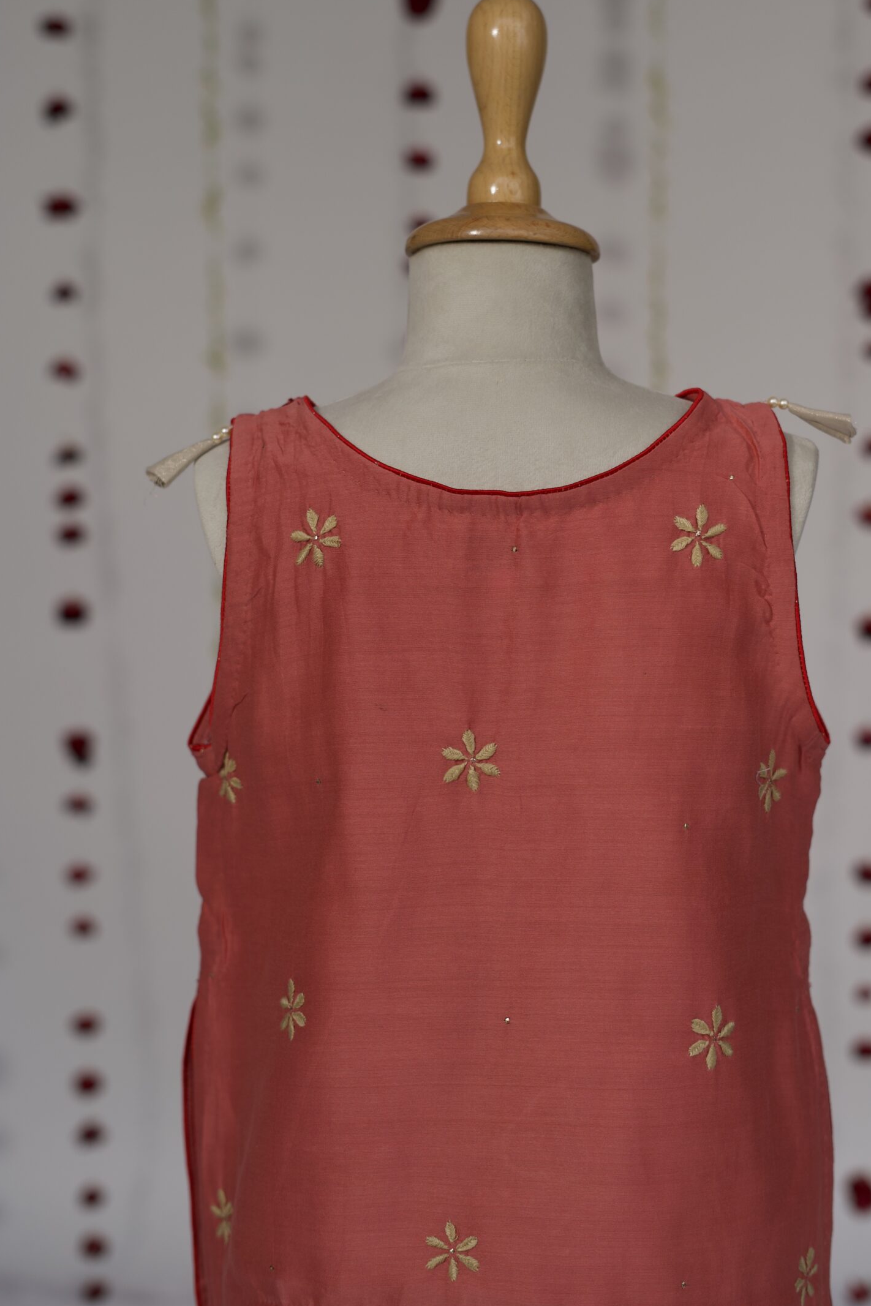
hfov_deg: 22.6
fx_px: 2177
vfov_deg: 33.3
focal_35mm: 60
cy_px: 559
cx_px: 518
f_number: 2.8
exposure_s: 1/250
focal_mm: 50
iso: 160
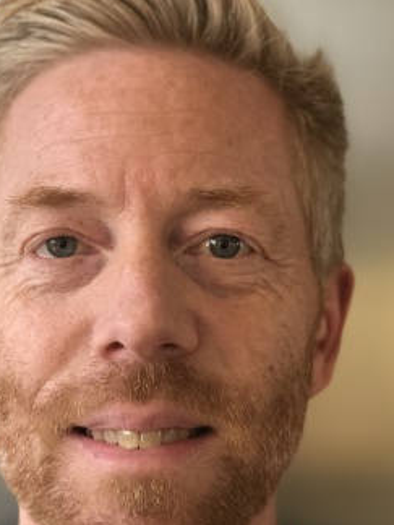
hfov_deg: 15.7
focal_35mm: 94
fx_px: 1427
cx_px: 141
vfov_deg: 20.8
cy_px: 371
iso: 160
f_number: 2.4
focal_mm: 6
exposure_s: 1/17
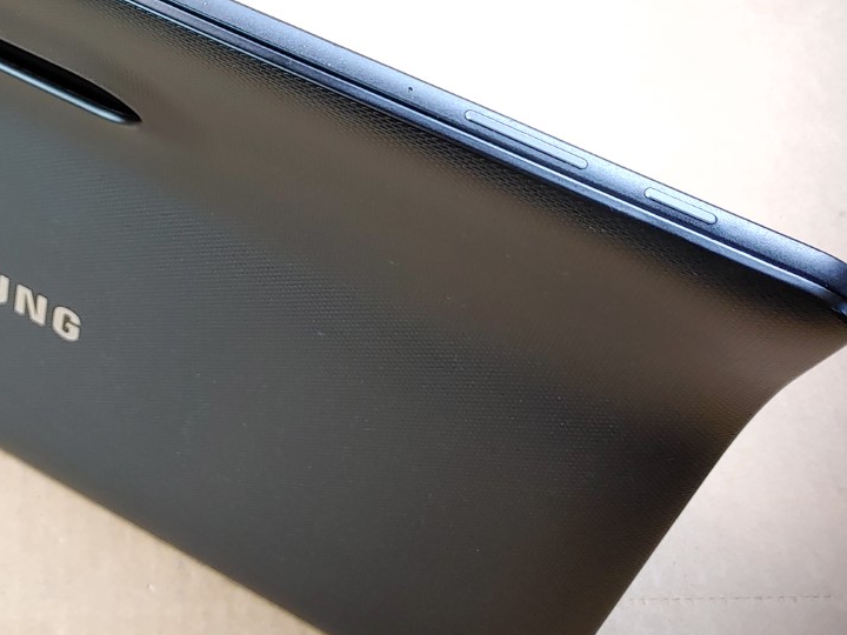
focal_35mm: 52
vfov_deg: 27.5
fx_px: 1272
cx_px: 78
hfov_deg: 34.7
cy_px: 127
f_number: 1.8
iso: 50
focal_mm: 4.36
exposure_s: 1/60
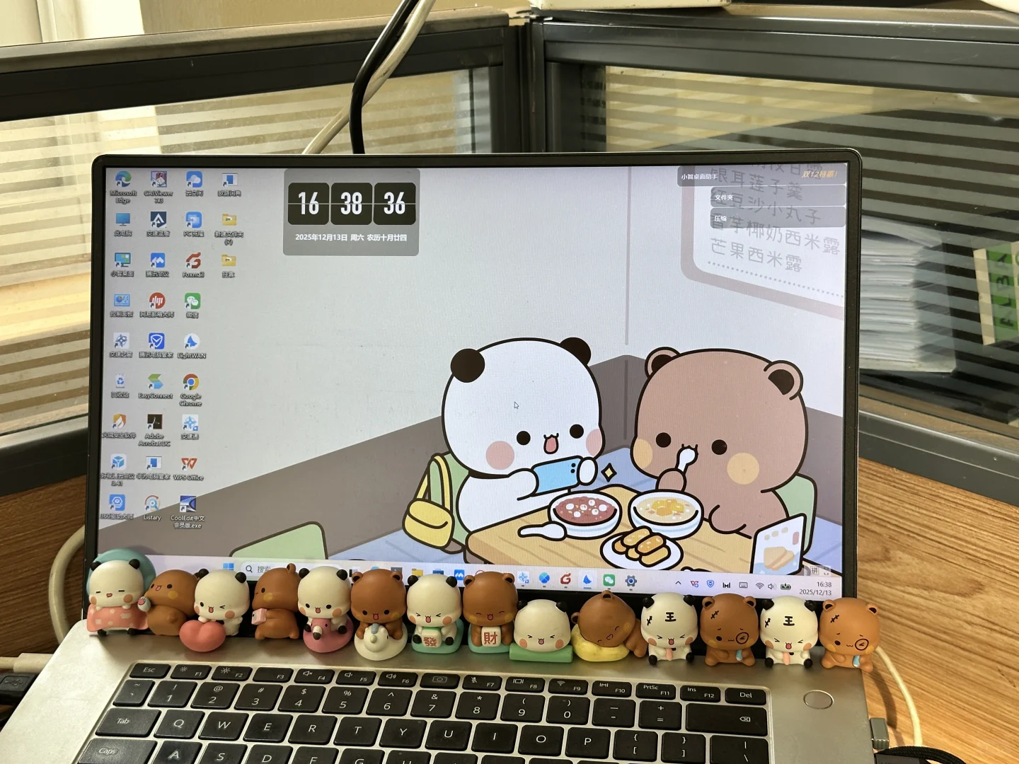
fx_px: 1413
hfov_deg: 39.7
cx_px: 510
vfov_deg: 30.3
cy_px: 382
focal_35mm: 48
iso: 80
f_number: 1.78
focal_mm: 6.86
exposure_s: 1/121
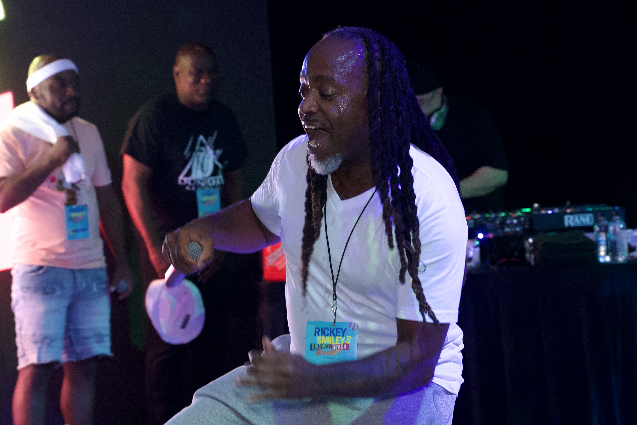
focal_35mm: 109
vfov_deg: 12.6
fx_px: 1929
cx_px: 318
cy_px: 212
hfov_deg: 18.8
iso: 3200
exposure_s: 1/320
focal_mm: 73
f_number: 5
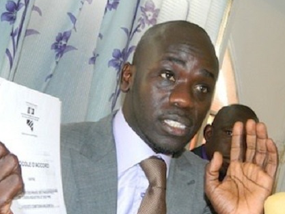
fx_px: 486
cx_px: 178
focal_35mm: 59
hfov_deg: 32.5
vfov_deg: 24.7
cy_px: 149
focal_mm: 7.3
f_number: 3.5
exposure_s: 1/40
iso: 200
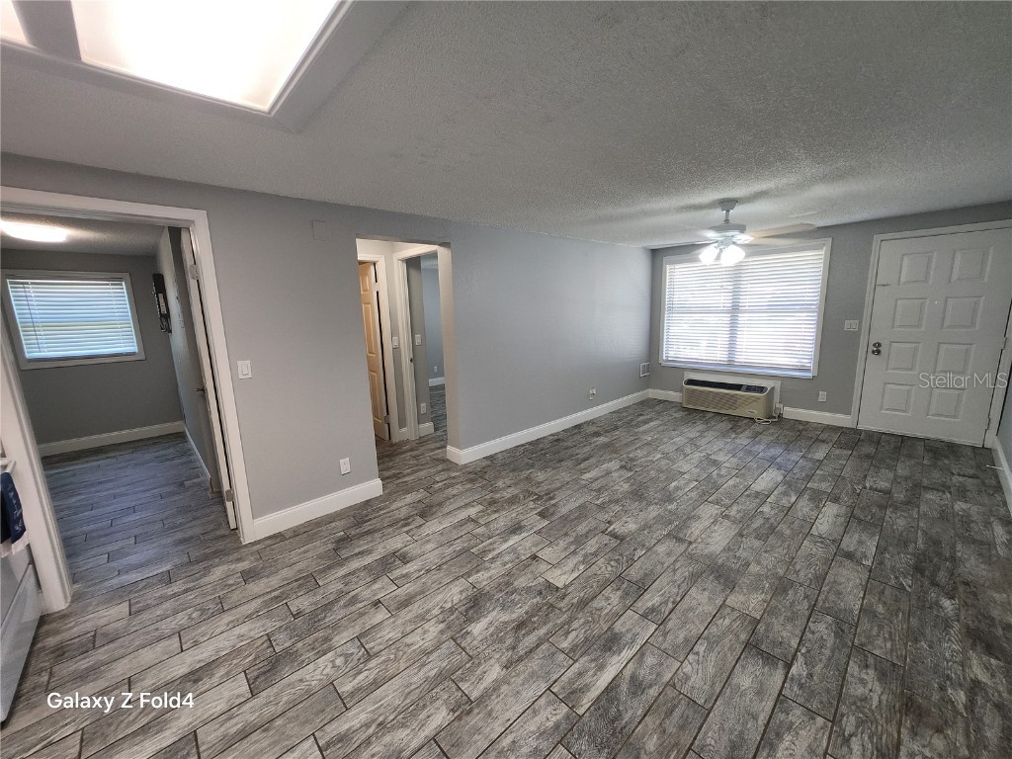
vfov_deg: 89.9
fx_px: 380
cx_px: 506
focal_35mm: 13
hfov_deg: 106.2
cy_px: 380
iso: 80
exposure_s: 1/60
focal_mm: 1.74
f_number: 2.2
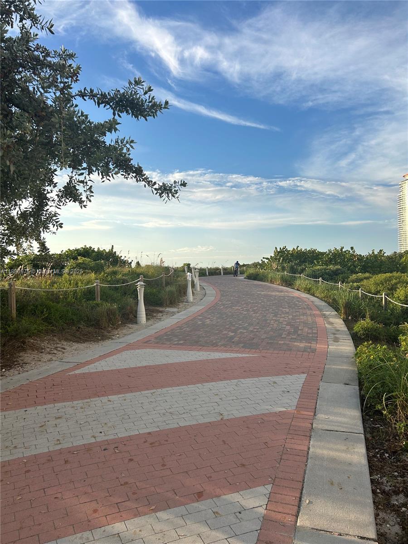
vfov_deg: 67.3
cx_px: 204
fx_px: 409
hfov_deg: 53.1
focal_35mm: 26
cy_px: 272
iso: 50
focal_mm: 5.7
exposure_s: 1/2695
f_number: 1.5
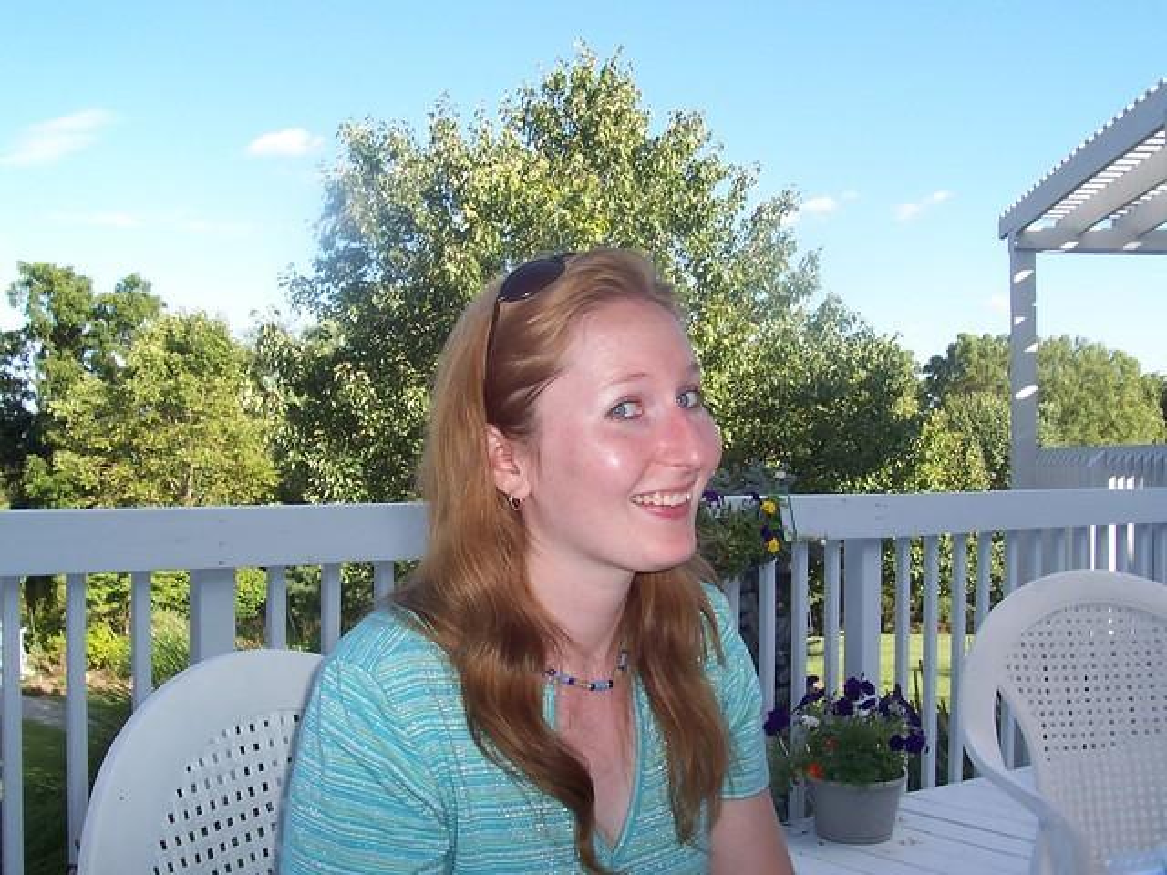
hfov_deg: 50.1
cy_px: 438
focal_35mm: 37
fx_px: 1247
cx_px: 584
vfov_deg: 38.7
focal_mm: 5.6
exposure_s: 1/180
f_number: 5.6
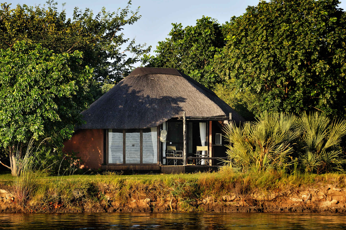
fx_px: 2902
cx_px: 172
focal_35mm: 302
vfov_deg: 4.6
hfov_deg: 6.8
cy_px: 115
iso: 200
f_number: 4
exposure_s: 1/1000
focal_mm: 200
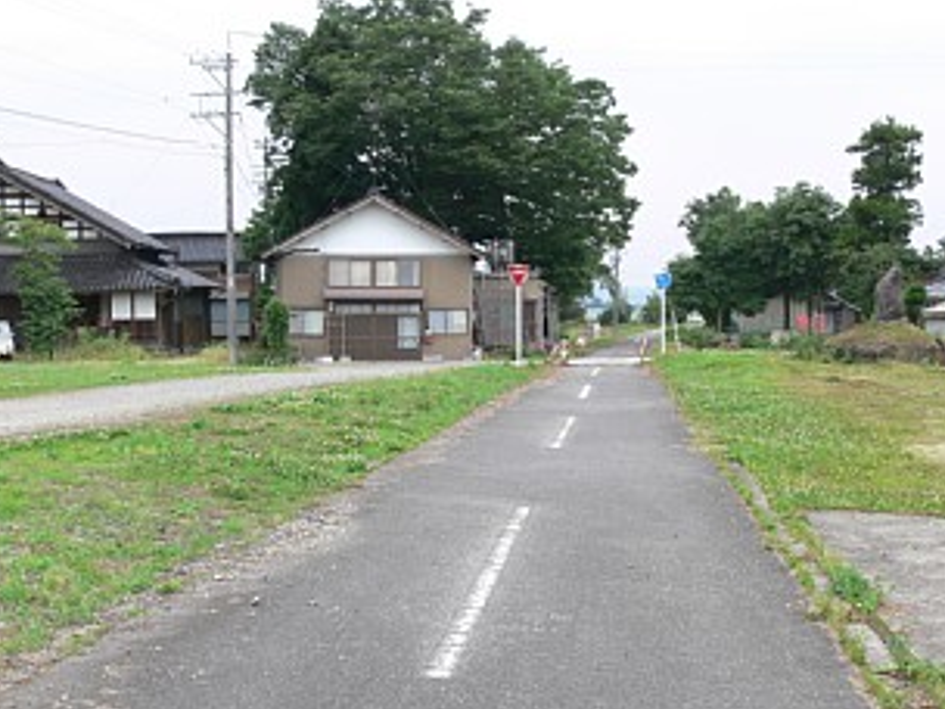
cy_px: 354
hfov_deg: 41.1
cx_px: 553
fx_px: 1256
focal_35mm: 46
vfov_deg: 31.5
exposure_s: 1/125
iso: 80
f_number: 4.5
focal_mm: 7.4
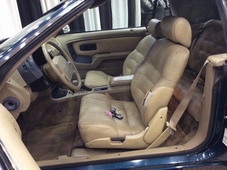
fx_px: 210
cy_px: 85
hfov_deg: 56.9
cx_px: 114
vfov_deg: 44.1
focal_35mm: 32
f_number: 2.4
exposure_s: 1/24
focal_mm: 3.3
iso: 125
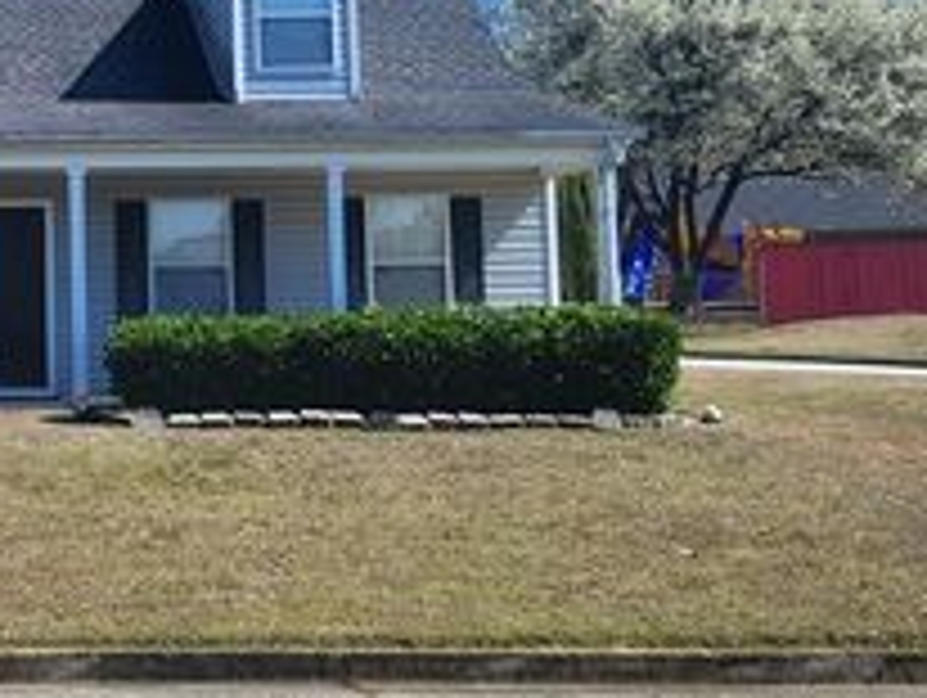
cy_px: 205
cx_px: -148
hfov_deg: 27.5
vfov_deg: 23.2
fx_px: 1689
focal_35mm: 63
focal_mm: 5.4
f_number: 1.8
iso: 40
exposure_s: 1/2122
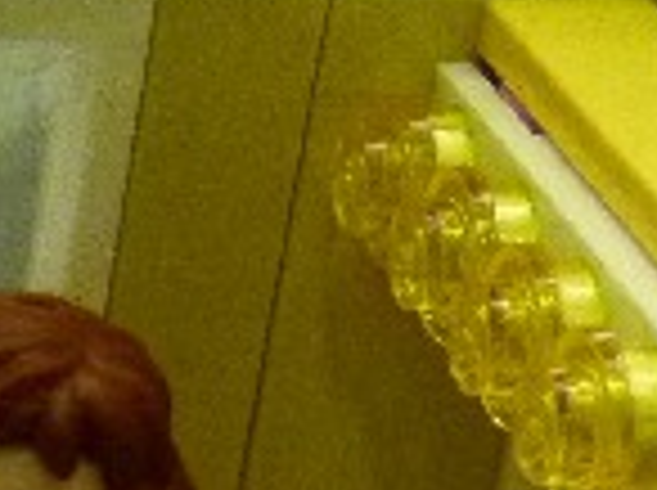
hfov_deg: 8.5
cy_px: 796
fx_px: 4244
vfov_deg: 6.5
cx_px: -518
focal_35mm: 224
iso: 400
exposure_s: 1/40
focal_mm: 9.2
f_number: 3.2
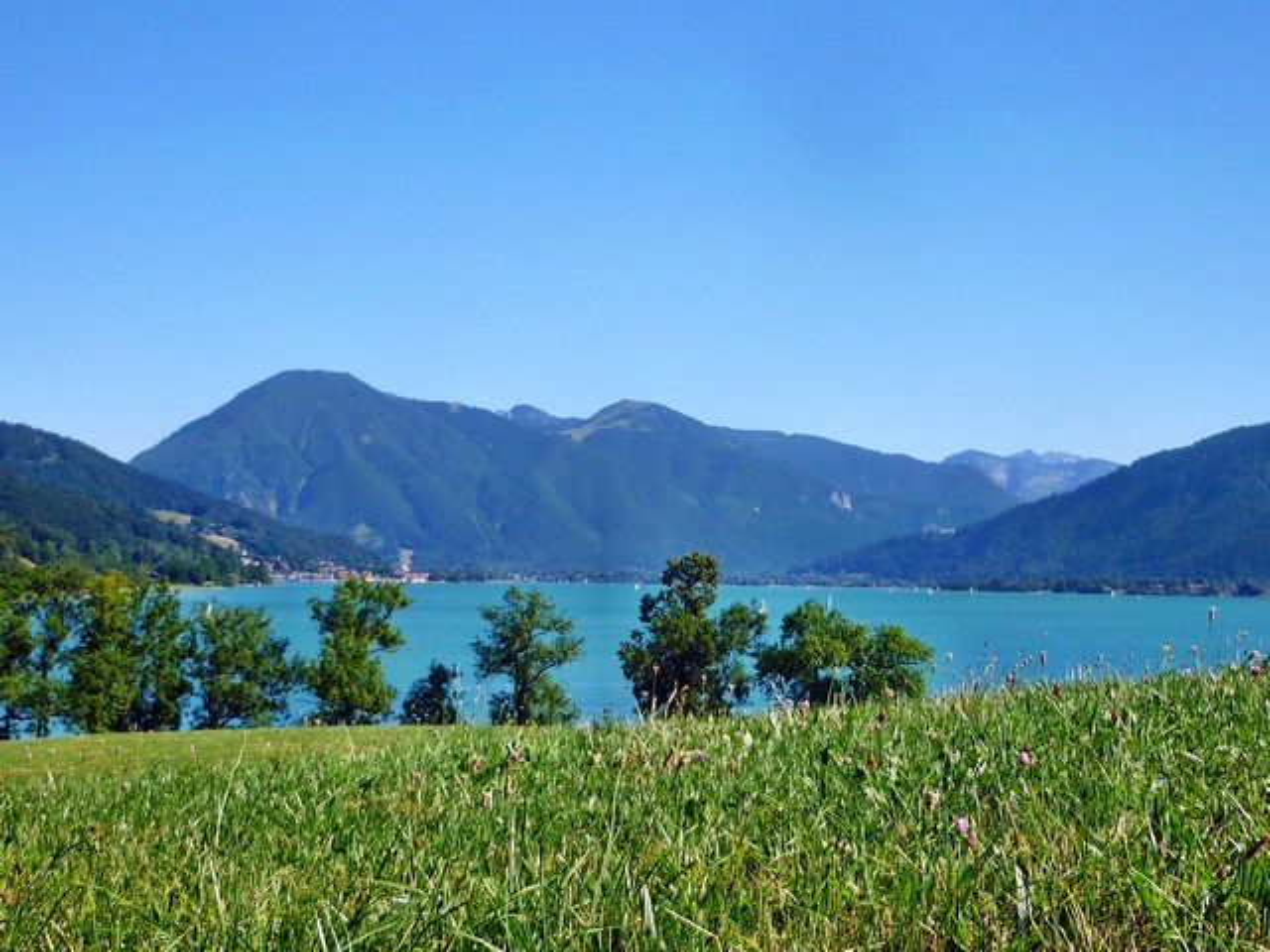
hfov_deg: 34.9
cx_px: 635
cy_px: 476
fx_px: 2018
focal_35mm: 55
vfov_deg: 26.6
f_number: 8
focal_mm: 6.4
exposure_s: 1/160
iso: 80
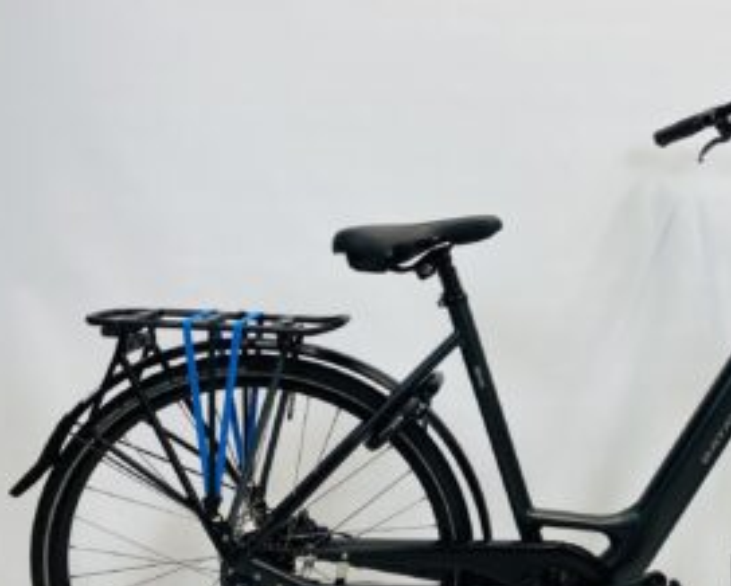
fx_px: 909
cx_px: 589
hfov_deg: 41.8
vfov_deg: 35.6
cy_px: 344
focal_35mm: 42
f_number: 1.8
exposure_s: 1/100
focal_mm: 4.25
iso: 50
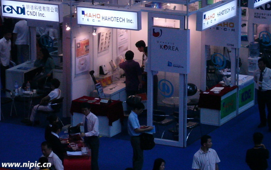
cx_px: 186
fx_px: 1389
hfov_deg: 11.1
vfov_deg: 7.0
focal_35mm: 188
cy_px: 0
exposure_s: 1/30
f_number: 4.9
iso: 200
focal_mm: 17.4
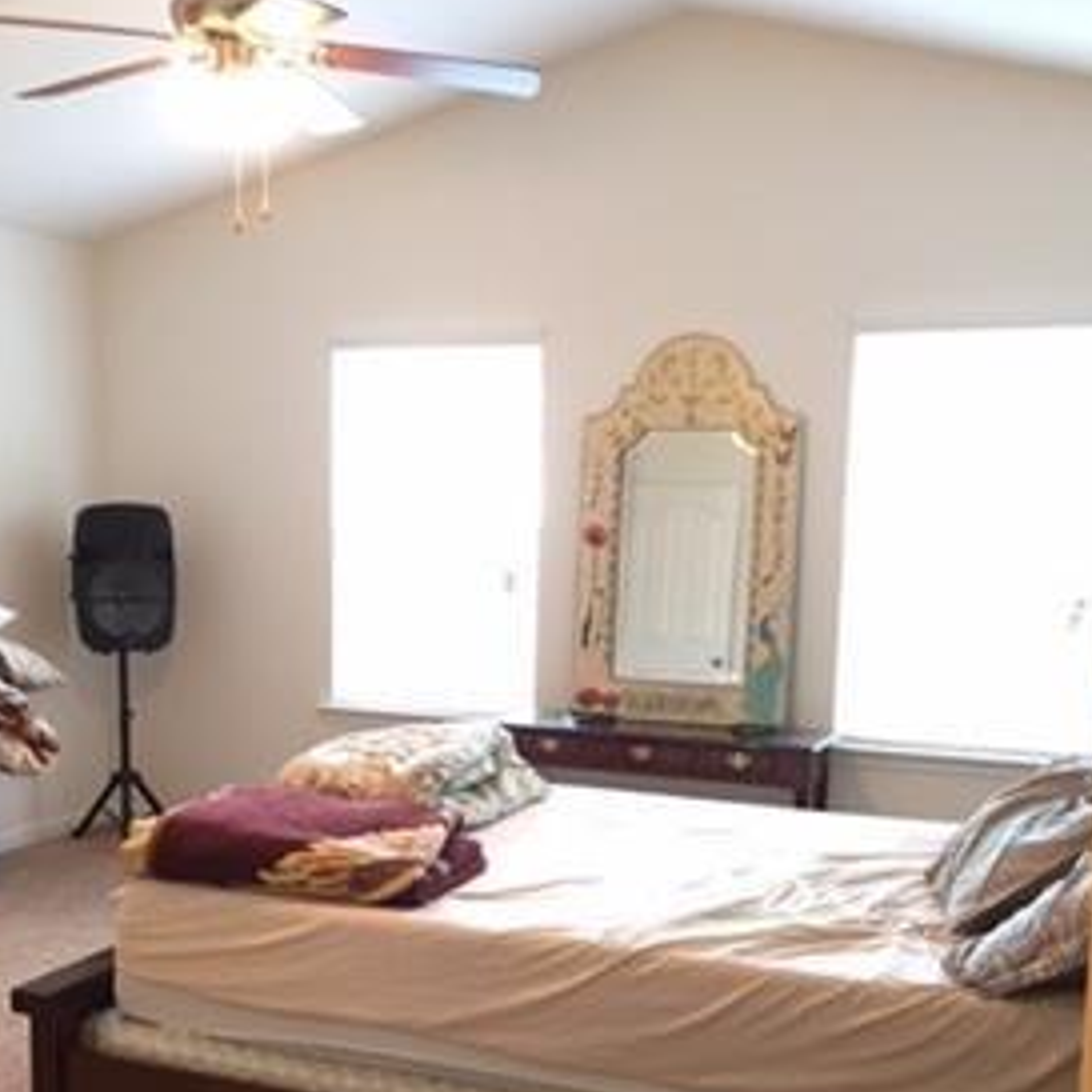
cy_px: 752
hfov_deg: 37.4
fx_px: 1606
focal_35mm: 45
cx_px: 428
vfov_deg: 37.0
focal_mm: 4.15
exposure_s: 1/30
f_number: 2.2
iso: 160
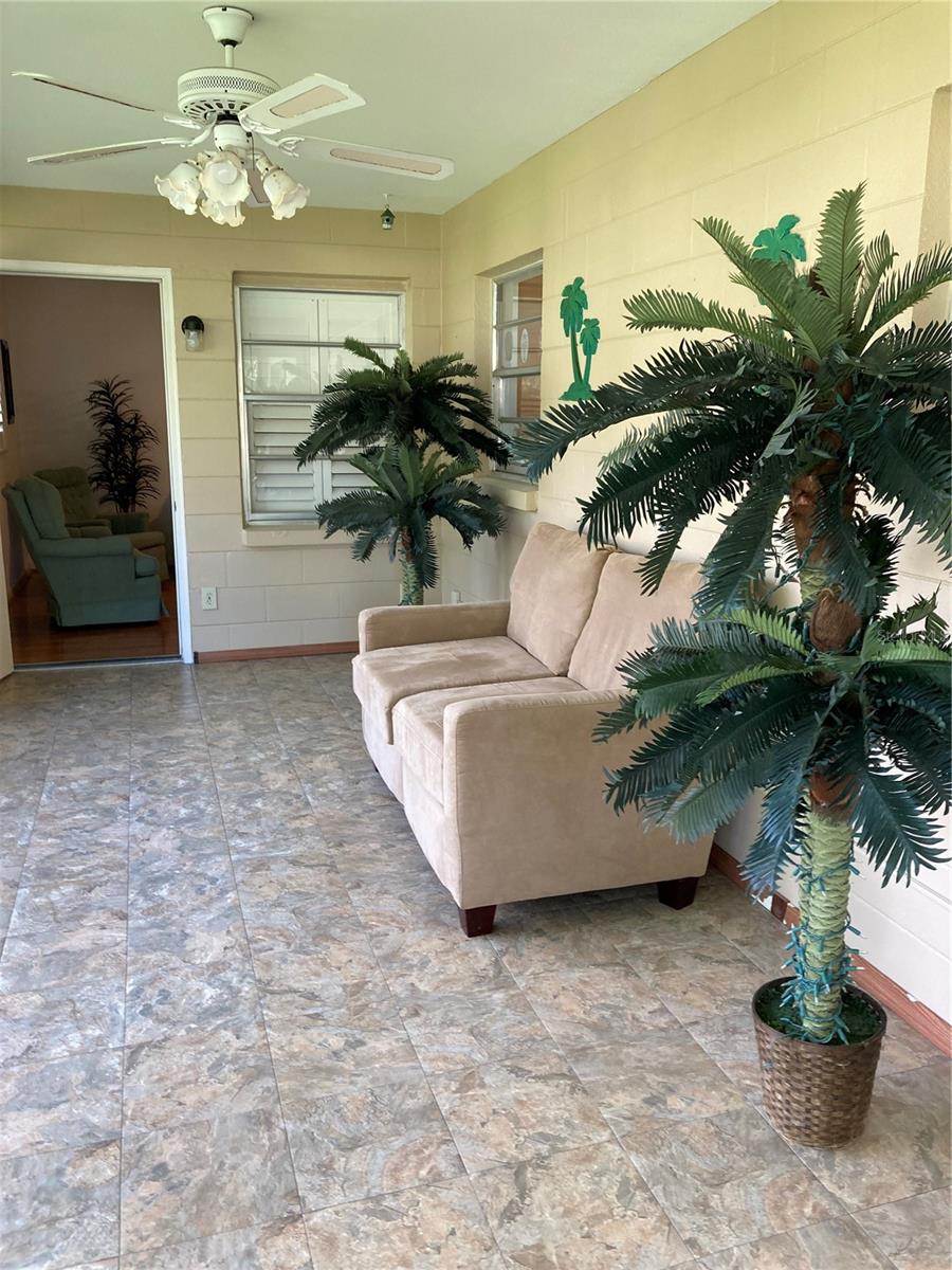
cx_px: 476
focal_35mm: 28
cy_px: 635
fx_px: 1027
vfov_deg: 63.4
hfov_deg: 49.7
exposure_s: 1/60
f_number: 1.8
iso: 64
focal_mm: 3.99
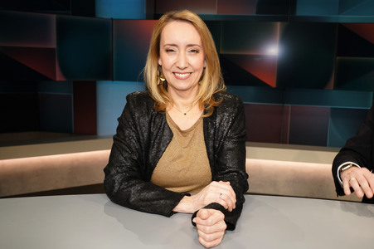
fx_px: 332
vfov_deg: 41.1
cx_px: 187
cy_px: 124
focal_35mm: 32
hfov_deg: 58.8
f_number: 5.6
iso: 2000
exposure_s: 1/125
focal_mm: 32
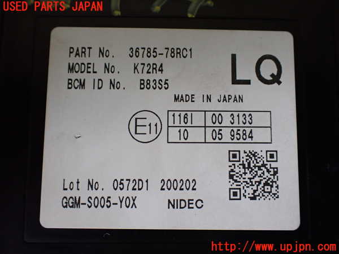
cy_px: 127
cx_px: 170
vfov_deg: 46.8
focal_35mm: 30
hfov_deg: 60.0
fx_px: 294
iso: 400
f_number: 2.3
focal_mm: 5.4
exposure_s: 1/125
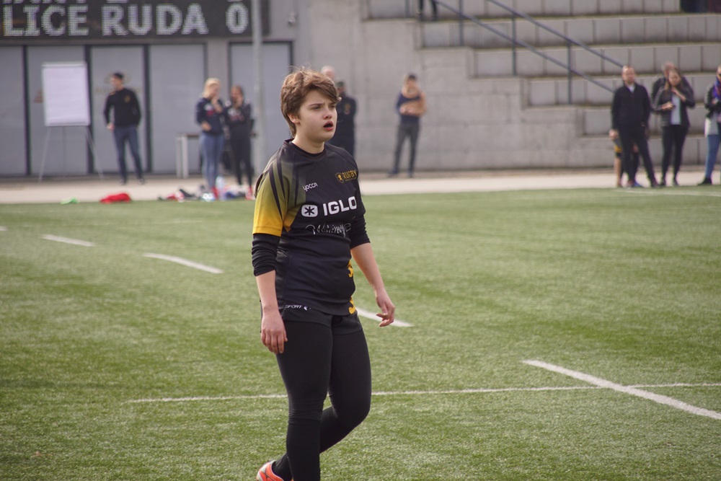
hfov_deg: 6.9
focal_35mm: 300
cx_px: 360
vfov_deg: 4.6
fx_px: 6009
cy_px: 240
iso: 160
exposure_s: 1/320
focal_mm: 200
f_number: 6.3
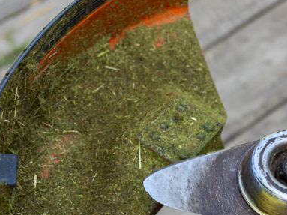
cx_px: 252
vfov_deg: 13.9
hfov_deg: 18.3
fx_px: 879
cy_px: 145
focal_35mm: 106
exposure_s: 1/400
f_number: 3.2
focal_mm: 29
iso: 200
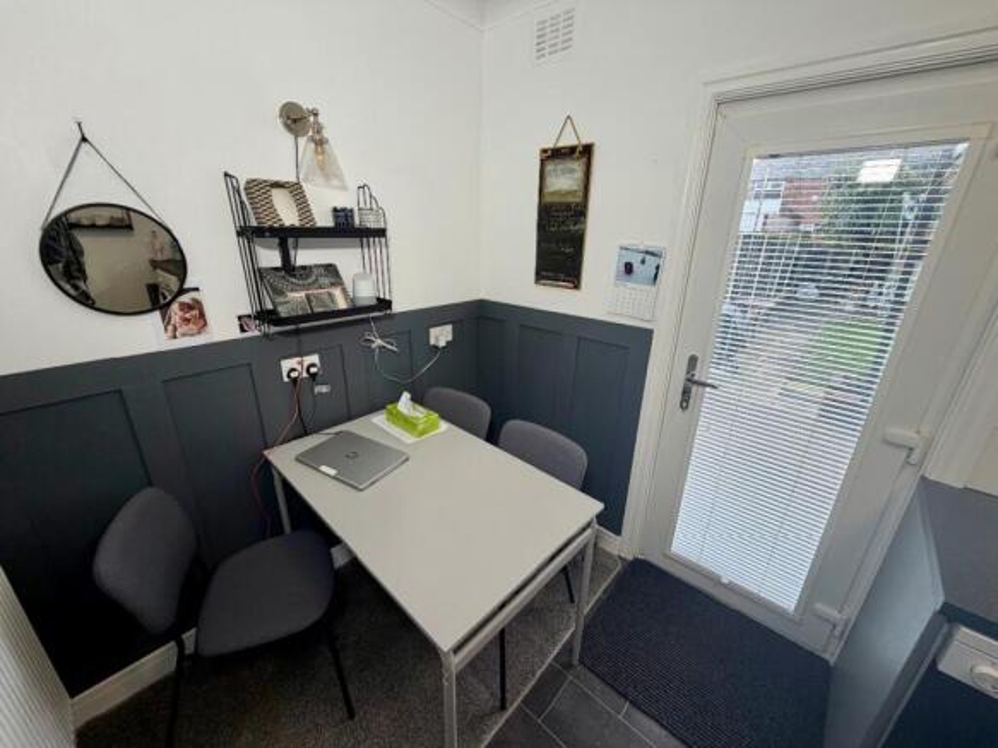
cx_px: 499
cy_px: 374
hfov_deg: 102.1
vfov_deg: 85.7
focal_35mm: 14
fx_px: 404
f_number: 2.2
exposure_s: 1/96
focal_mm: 2.22
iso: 64
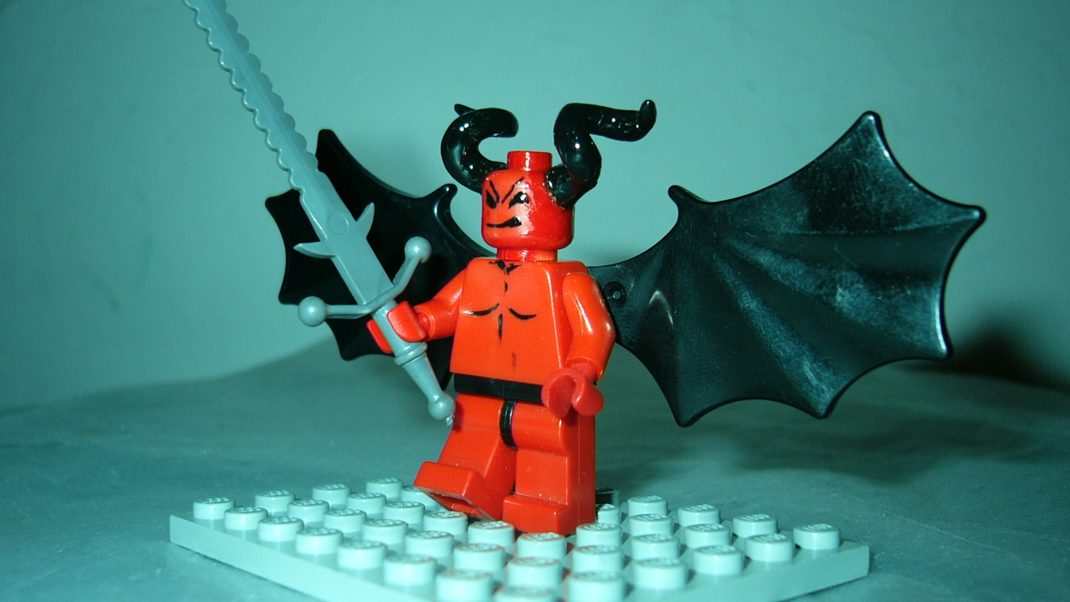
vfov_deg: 30.4
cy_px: 303
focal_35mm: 39
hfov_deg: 51.6
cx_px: 541
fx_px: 1107
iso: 100
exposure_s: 1/60
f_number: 2.8
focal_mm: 5.8
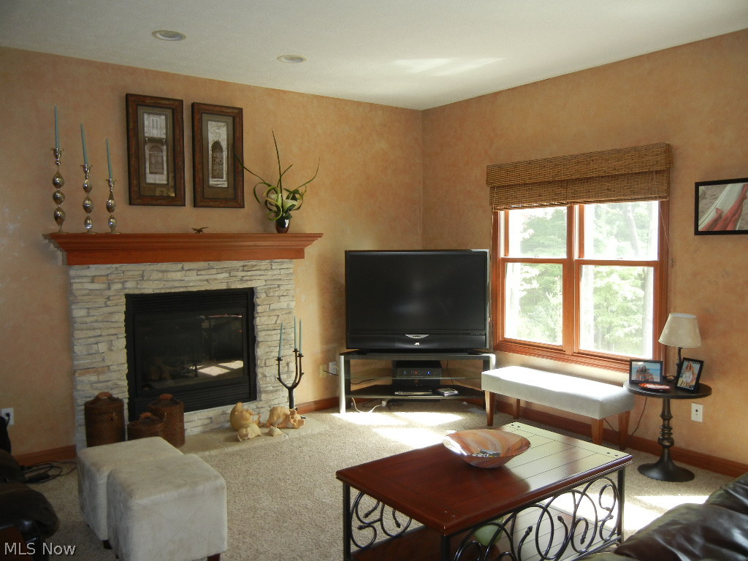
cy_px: 280
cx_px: 374
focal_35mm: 30
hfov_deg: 60.0
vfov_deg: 46.8
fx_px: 648
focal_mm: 5.4
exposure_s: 1/30
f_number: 3.5
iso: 175
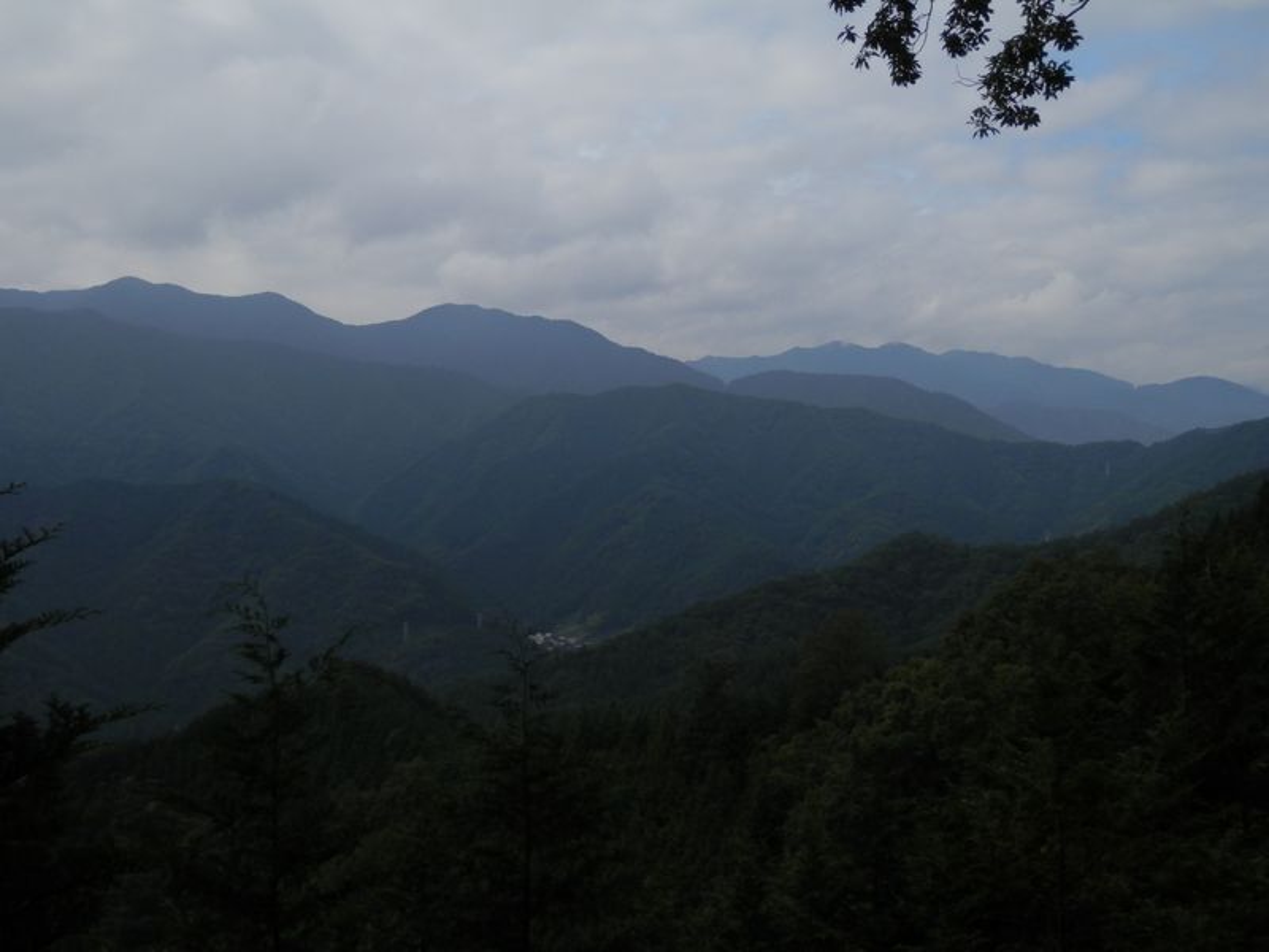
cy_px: 476
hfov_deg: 50.1
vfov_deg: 38.7
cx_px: 634
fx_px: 1356
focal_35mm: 37
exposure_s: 1/200
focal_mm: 6.6
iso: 80
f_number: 10.1
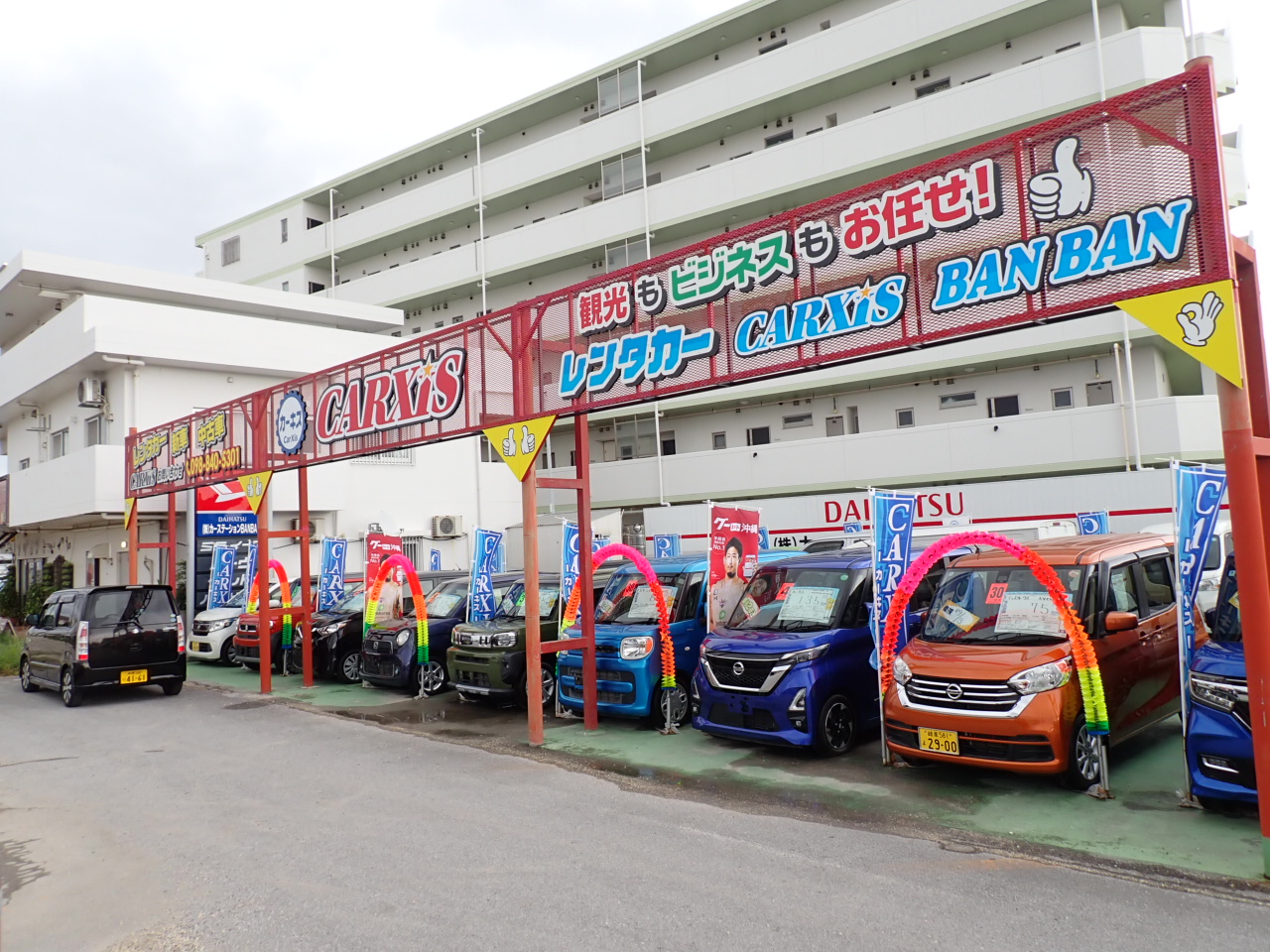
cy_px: 476
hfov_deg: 69.4
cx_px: 635
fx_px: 917
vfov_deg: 54.9
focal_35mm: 25
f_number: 2.8
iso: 100
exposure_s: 1/250
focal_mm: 4.5
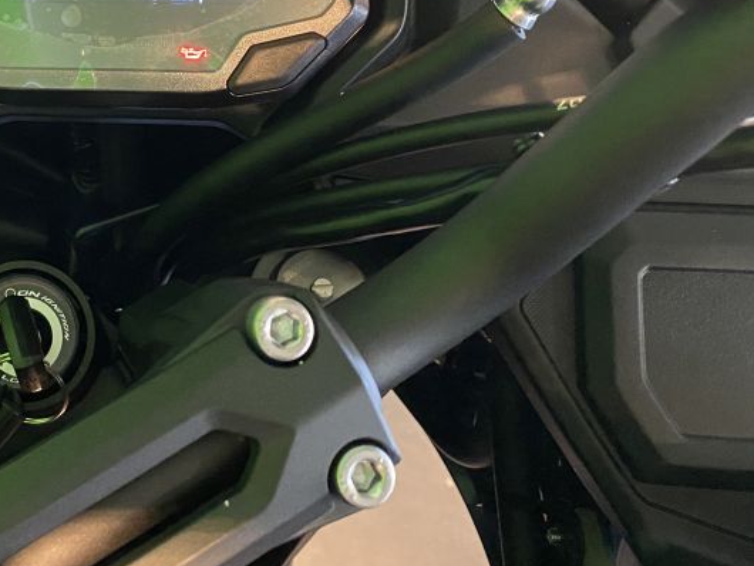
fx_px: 1133
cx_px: 88
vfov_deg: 27.0
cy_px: 43
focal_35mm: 52
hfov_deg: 34.9
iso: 500
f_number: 1.8
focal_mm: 4.25
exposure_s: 1/25
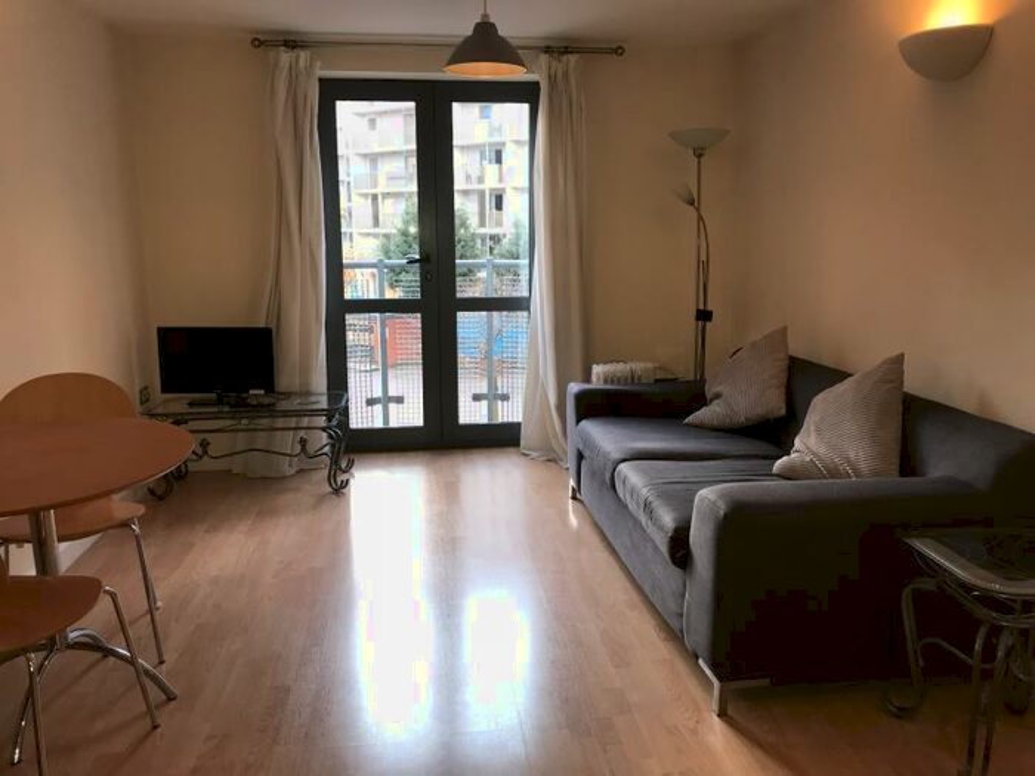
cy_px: 388
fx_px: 837
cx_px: 518
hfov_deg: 63.4
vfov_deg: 49.7
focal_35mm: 28
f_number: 1.8
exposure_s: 1/33
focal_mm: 3.99
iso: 32
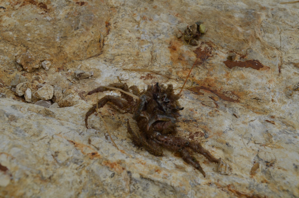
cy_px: 99
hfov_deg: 29.3
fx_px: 572
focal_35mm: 69
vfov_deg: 19.6
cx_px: 150
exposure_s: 1/250
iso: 100
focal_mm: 46
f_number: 8
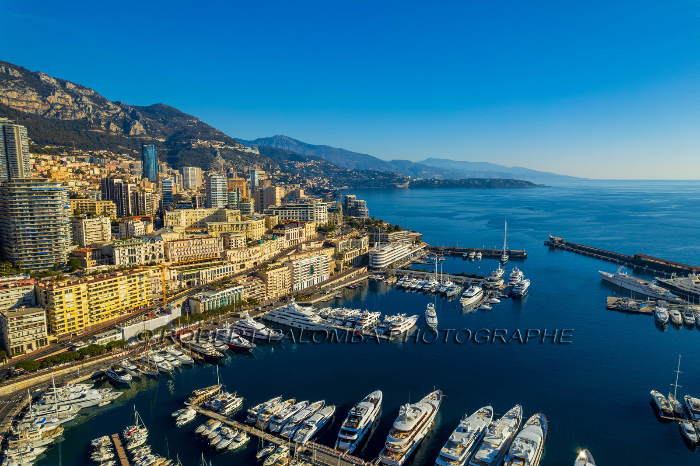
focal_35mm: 22
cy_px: 233
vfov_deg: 57.2
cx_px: 350
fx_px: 428
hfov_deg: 78.6
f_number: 2.8
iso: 100
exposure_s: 1/320
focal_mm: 8.4
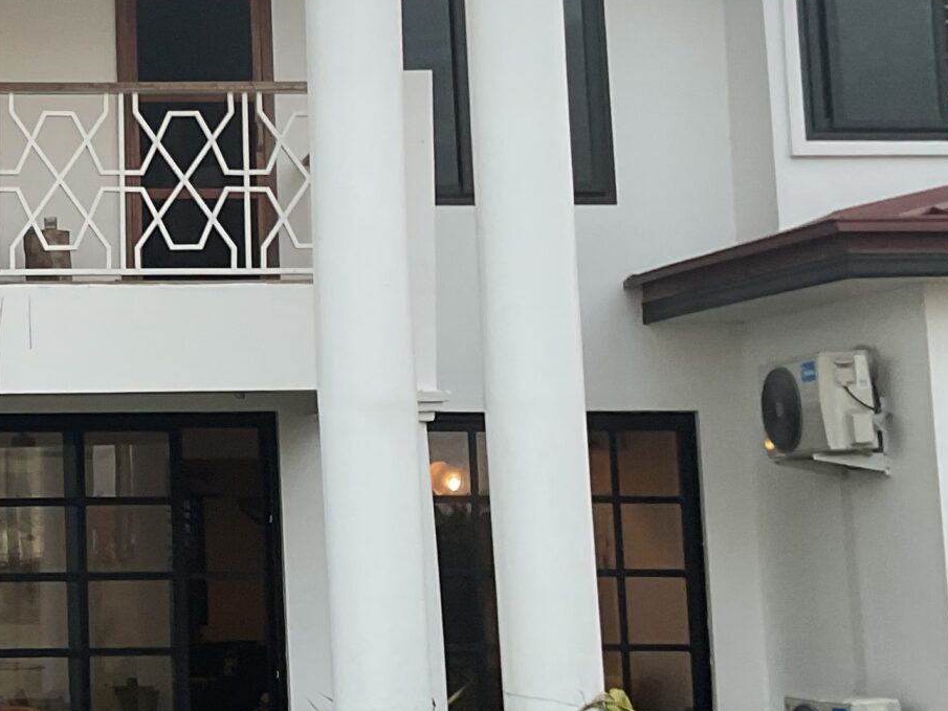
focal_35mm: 82
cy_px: 272
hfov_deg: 22.4
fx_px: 2246
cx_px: -112
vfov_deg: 18.0
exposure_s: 1/100
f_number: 1.8
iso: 20
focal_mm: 3
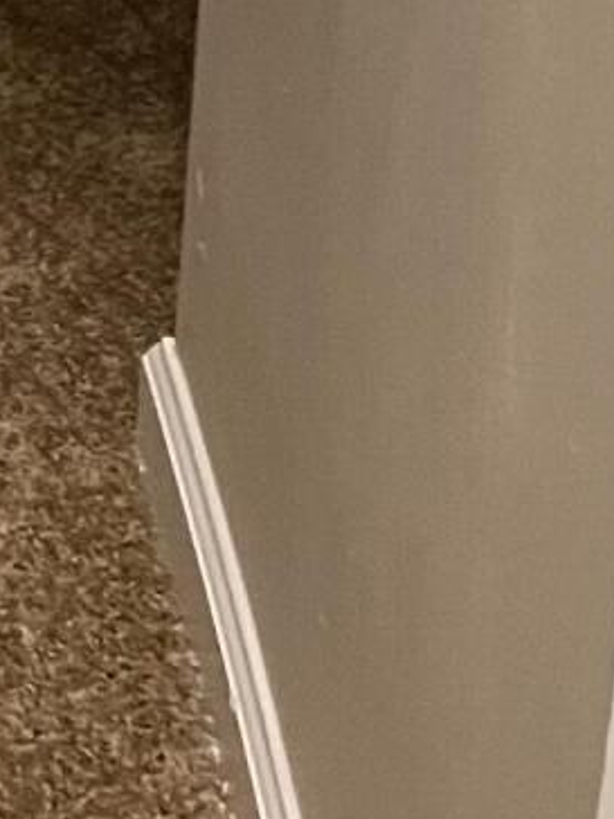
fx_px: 3382
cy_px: -1206
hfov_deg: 9.2
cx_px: -891
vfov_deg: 11.3
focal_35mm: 143
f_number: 1.5
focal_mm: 5.7
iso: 500
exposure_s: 1/40
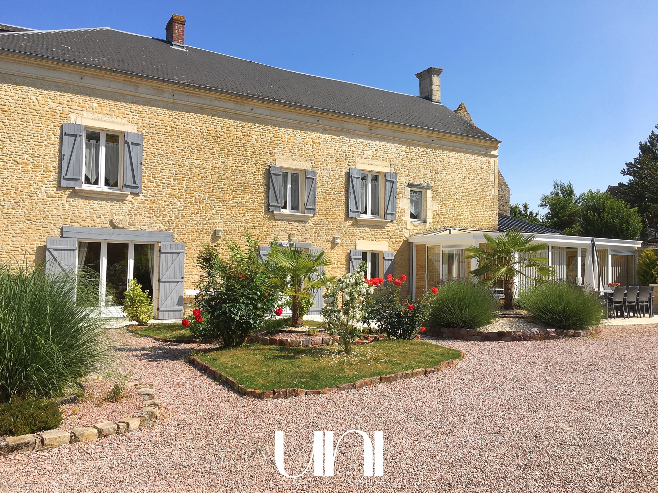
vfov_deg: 48.2
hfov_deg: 61.7
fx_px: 551
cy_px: 246
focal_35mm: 29
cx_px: 329
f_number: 2.2
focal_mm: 4.15
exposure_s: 1/1672
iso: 25
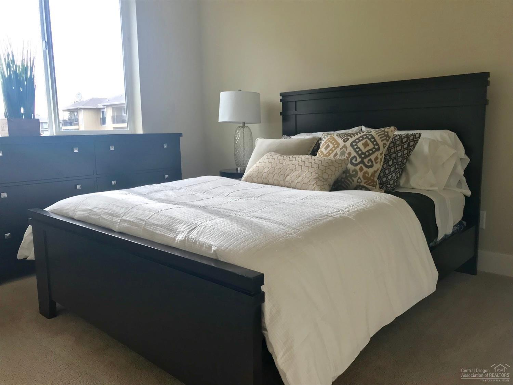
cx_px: 256
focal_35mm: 28
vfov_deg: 49.7
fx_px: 415
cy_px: 192
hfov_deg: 63.5
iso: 40
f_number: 1.8
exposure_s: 1/120
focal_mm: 3.99
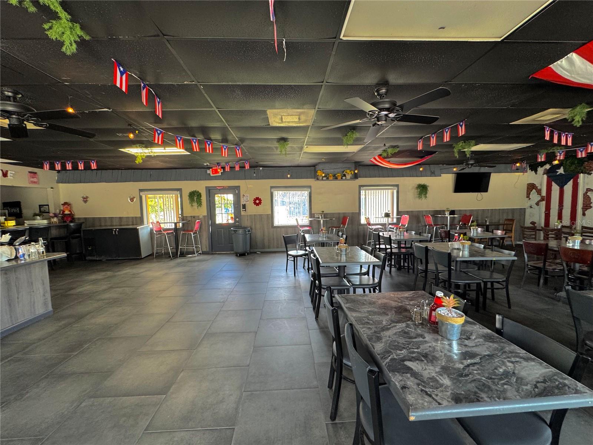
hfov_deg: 102.1
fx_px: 240
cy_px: 222
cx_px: 296
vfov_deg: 85.7
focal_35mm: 14
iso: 160
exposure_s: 1/120
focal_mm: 2.22
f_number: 2.2
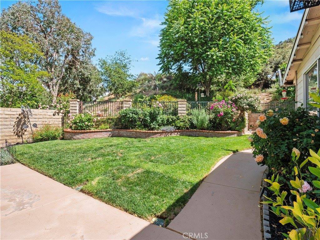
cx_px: 160
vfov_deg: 78.1
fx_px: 148
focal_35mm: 16
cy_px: 120
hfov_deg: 94.5
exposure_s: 1/160
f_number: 8
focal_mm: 8
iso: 250
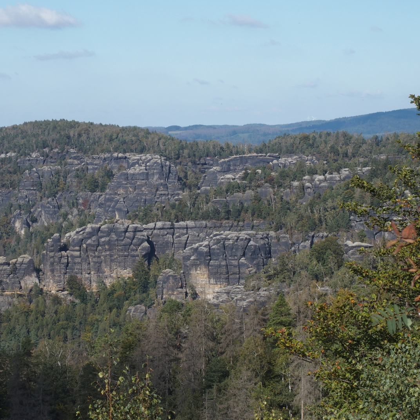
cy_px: 211
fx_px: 1826
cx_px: 157
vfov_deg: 13.1
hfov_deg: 13.1
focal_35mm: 133
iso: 100
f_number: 6.3
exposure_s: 1/320
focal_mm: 24
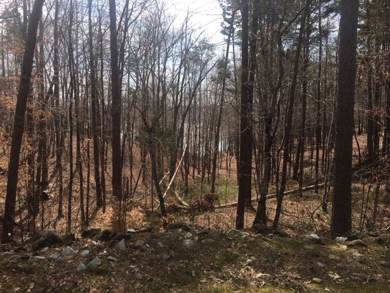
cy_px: 146
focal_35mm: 29
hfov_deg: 61.7
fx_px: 327
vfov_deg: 48.2
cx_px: 195
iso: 25
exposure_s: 1/1026
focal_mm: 4.15
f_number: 2.2
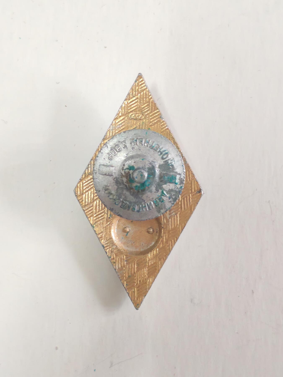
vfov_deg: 28.6
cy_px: 188
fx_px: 741
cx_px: 142
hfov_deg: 21.6
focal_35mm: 68
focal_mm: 5.52
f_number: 1.95
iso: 1000
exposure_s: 1/33
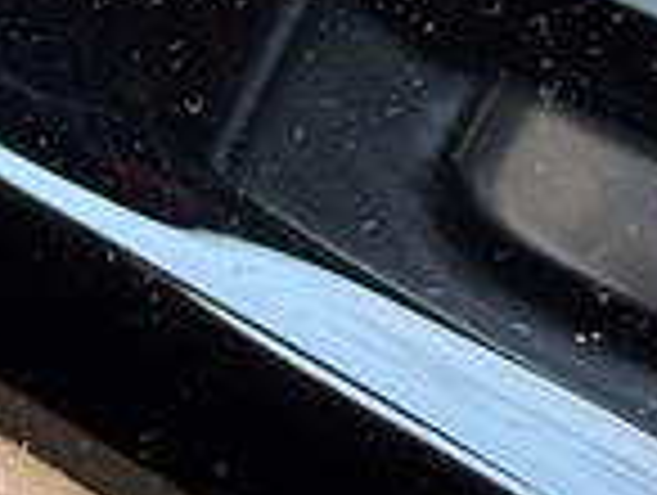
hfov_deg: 6.3
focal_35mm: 309
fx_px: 5874
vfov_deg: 4.7
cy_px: -601
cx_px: 1174
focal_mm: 6.76
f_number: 1.78
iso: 125
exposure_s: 1/50
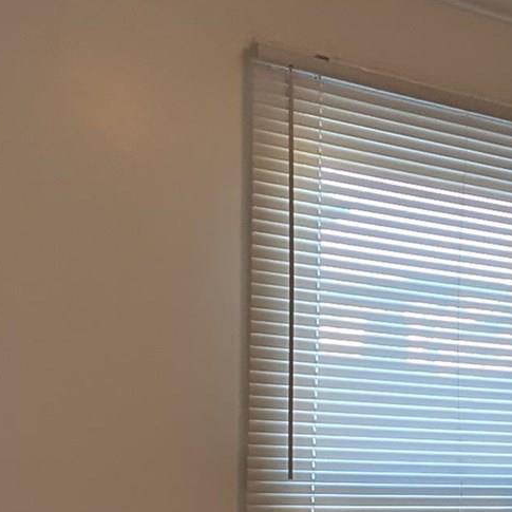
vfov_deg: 24.0
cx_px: 656
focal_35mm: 67
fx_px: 1121
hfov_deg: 23.0
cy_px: 573
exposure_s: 1/30
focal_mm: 2.23
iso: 37
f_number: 1.95
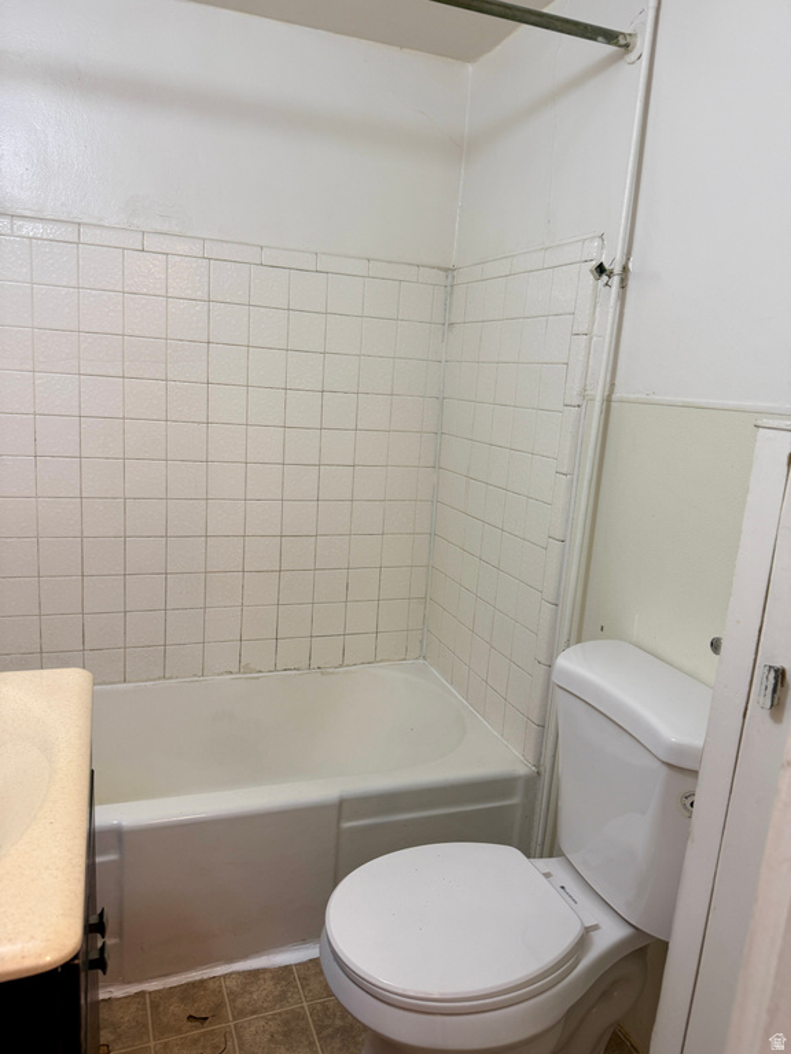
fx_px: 731
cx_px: 396
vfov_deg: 71.6
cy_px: 527
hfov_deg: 56.8
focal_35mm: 24
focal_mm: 6.76
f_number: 1.78
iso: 125
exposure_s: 1/60
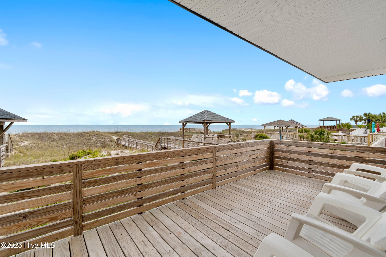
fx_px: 161
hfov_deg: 100.4
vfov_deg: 77.3
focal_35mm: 15
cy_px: 128
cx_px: 193
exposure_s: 1/125
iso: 100
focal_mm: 10
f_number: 5.6
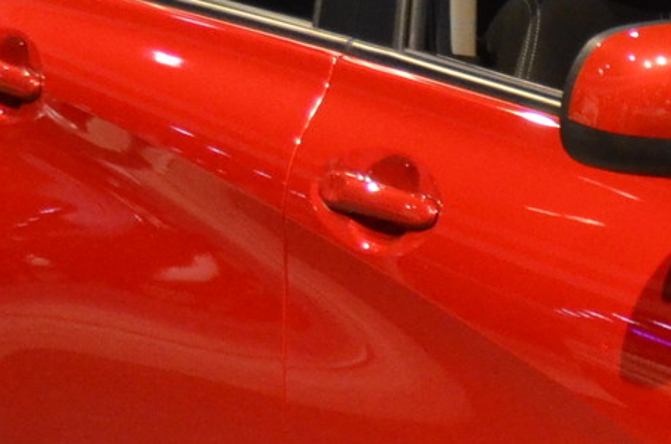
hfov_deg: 7.8
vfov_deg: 5.4
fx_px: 4738
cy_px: 409
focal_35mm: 255
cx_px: 1238
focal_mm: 31
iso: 1600
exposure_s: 1/160
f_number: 4
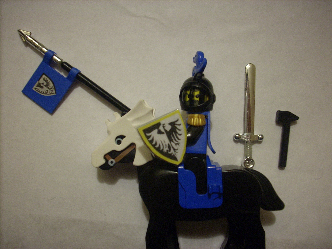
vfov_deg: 38.7
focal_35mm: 37
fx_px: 355
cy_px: 124
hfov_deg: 50.1
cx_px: 166
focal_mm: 6.2
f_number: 2.8
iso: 200
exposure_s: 1/4.4
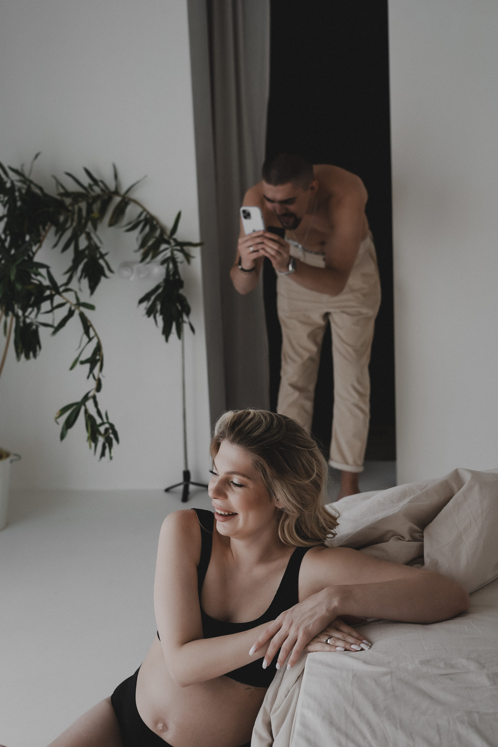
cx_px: 249
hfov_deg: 27.0
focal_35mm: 50
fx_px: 1037
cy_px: 374
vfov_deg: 39.6
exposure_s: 1/100
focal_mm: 50
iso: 100
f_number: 4
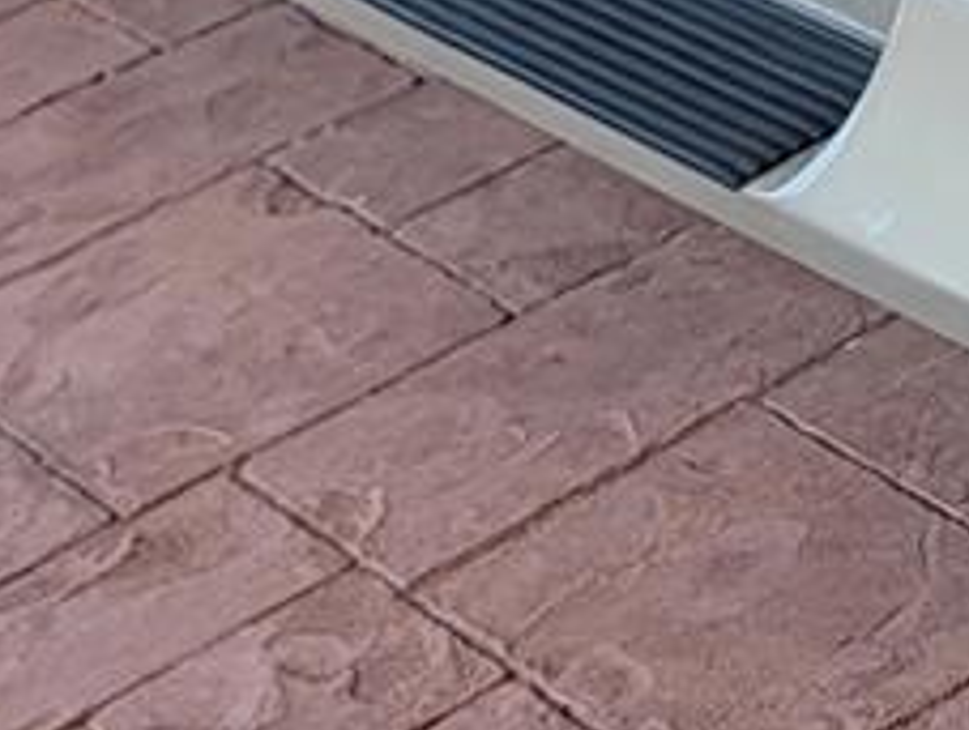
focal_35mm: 152
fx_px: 4262
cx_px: 2164
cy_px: -747
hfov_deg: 11.3
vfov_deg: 9.2
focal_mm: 6.7
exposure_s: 1/120
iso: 20
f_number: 1.8
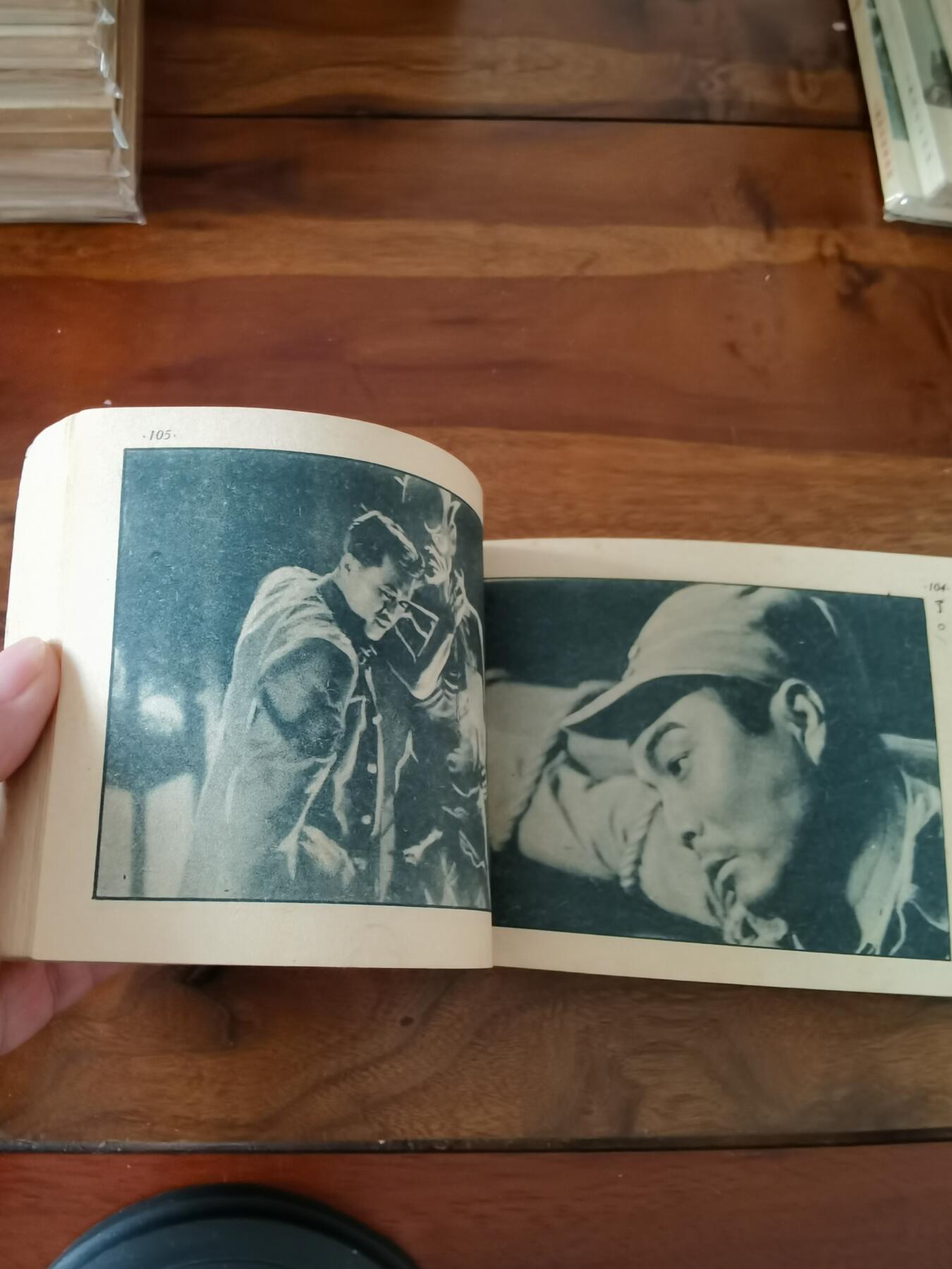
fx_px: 990
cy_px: 634
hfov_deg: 51.4
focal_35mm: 27
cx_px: 476
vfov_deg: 65.3
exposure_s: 1/20
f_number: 2.2
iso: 500
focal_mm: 2.26
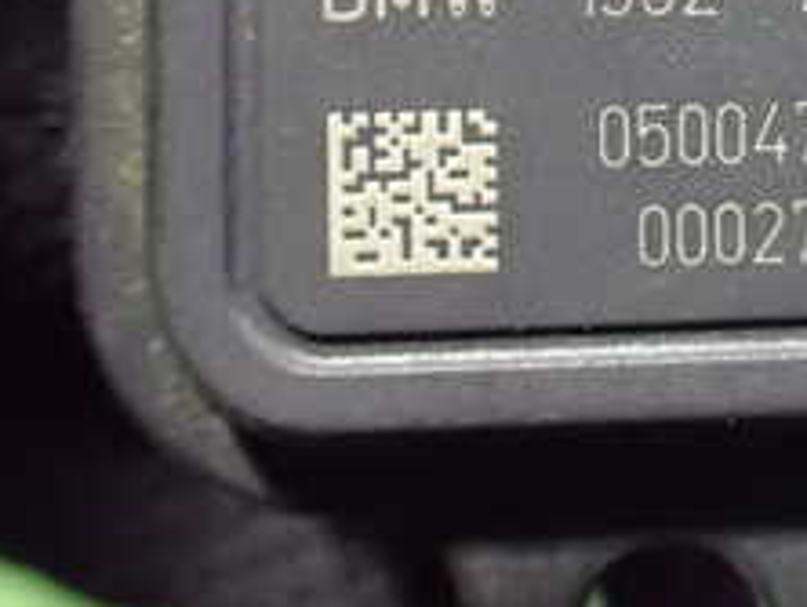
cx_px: 942
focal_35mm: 81
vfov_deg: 17.2
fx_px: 1890
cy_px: -160
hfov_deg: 22.4
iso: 1600
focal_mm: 5.4
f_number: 2.3
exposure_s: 1/20
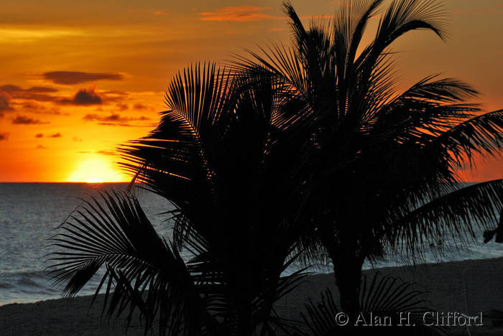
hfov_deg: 6.9
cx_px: 252
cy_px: 168
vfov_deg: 4.6
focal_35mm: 300
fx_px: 4195
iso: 100
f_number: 16
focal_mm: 200
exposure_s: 1/200
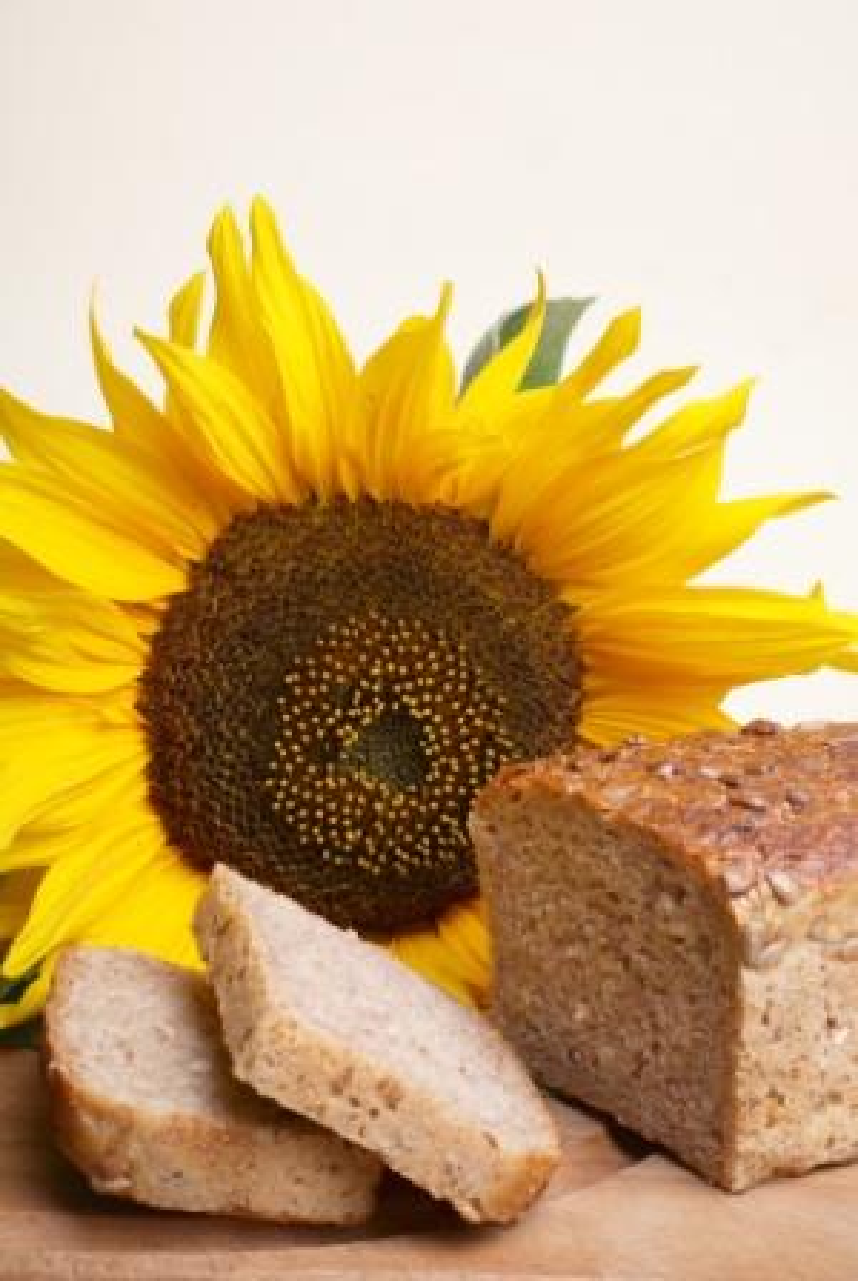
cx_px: 429
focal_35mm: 75
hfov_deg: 18.2
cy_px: 640
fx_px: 2673
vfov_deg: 27.0
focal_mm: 50
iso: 100
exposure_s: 1/125
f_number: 10
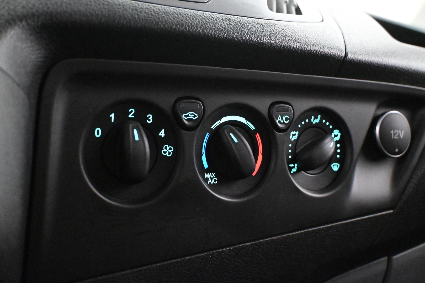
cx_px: 212
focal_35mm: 41
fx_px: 487
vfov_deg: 32.4
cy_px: 142
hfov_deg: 47.2
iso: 12800
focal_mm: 27.5
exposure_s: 1/50
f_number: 4.5
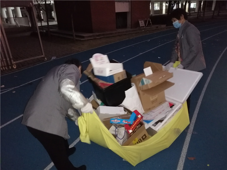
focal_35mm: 26
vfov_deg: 53.1
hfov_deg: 67.3
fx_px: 170
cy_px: 85
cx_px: 114
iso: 640
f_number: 1.8
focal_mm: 3.62
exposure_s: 1/20
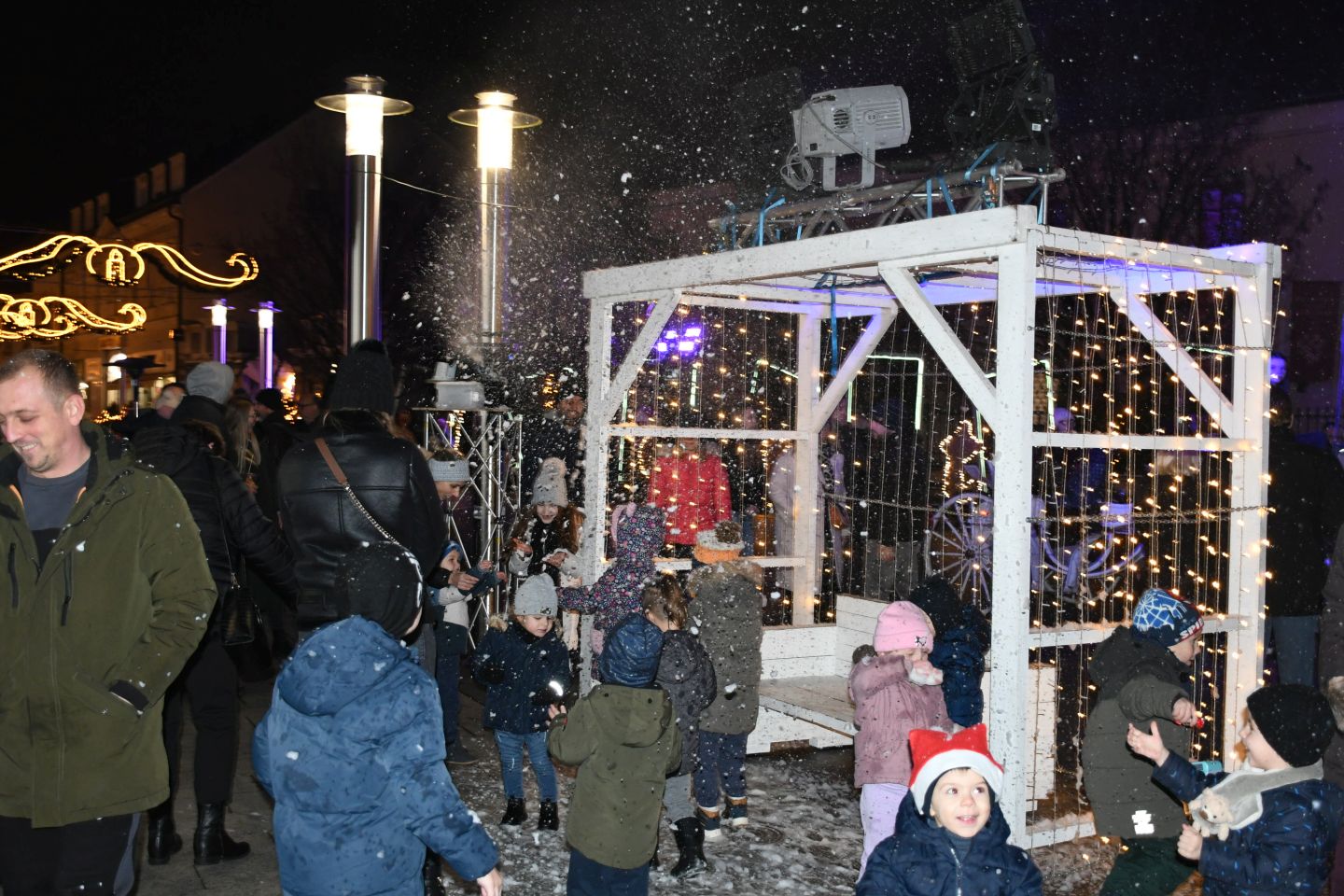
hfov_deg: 49.6
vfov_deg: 34.2
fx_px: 1456
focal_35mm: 39
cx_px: 672
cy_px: 448
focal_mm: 26
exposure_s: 1/80
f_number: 3.8
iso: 2000
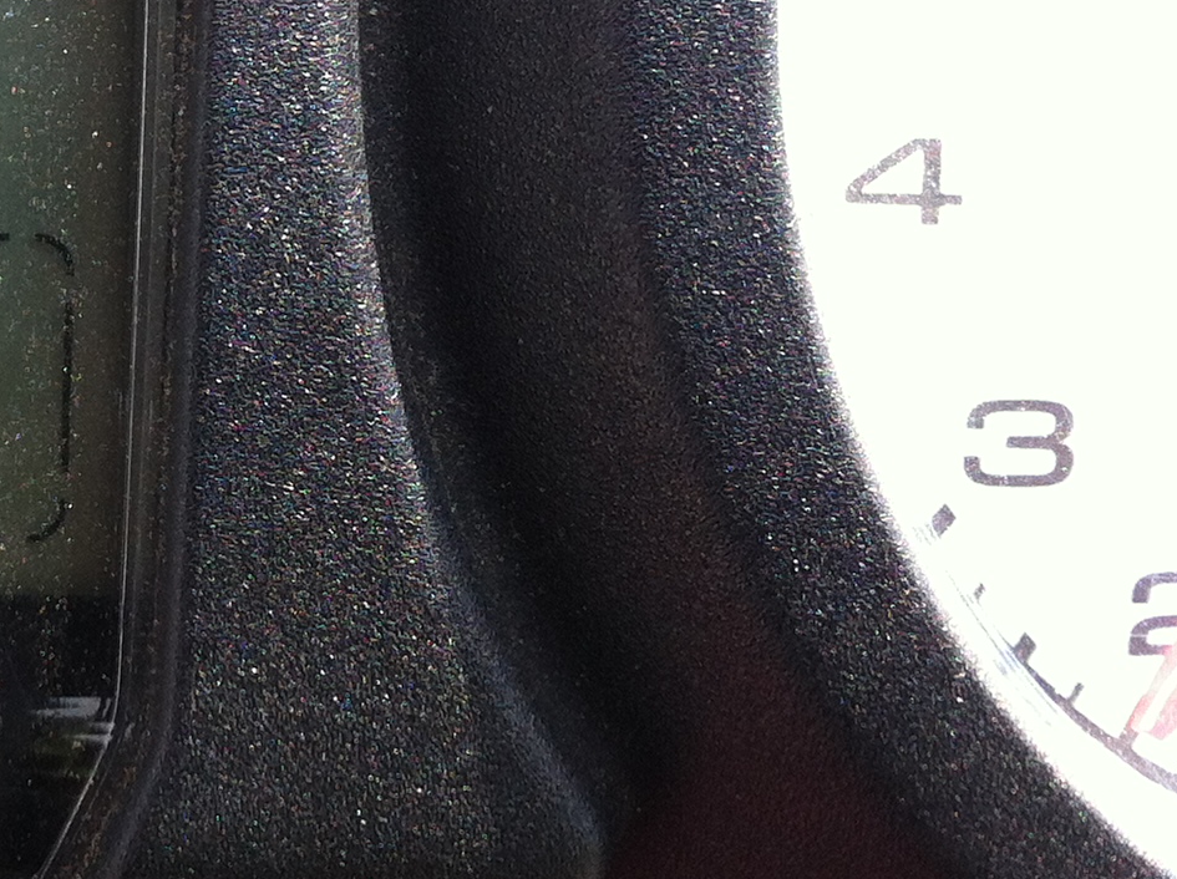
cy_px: 142
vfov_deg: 15.2
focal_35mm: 96
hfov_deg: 18.8
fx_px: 3260
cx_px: -401
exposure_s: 1/146
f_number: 2.8
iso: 80
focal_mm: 3.85
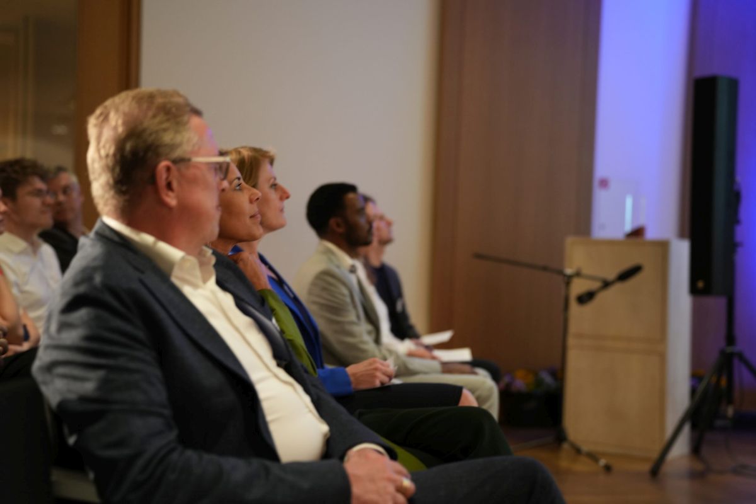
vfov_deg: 24.6
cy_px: 252
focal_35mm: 55
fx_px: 1155
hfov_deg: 36.2
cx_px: 378
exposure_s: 1/60
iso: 1600
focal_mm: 55
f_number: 2.2
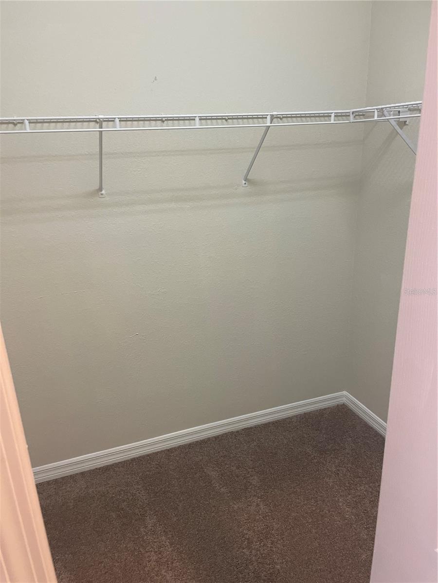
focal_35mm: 26
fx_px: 439
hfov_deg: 53.1
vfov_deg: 67.3
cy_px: 292
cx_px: 219
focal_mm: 4.2
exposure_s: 1/60
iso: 160
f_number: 1.6
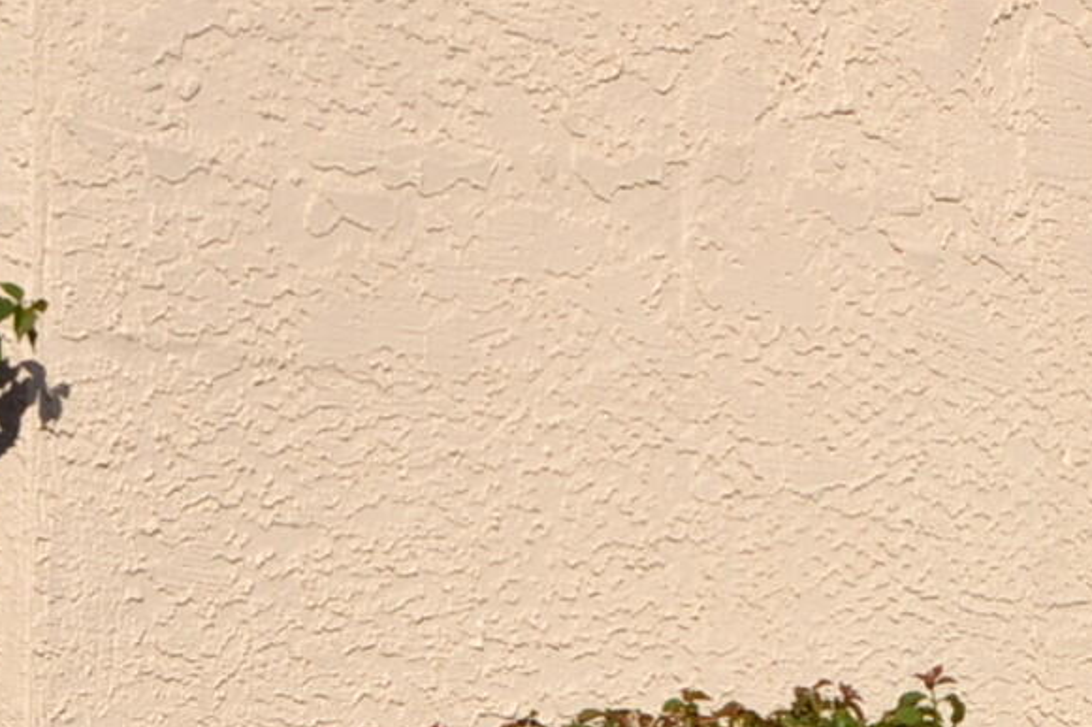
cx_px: 1026
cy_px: 793
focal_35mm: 155
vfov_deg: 8.8
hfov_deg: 13.1
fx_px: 4699
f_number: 10
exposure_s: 1/200
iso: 100
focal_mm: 26
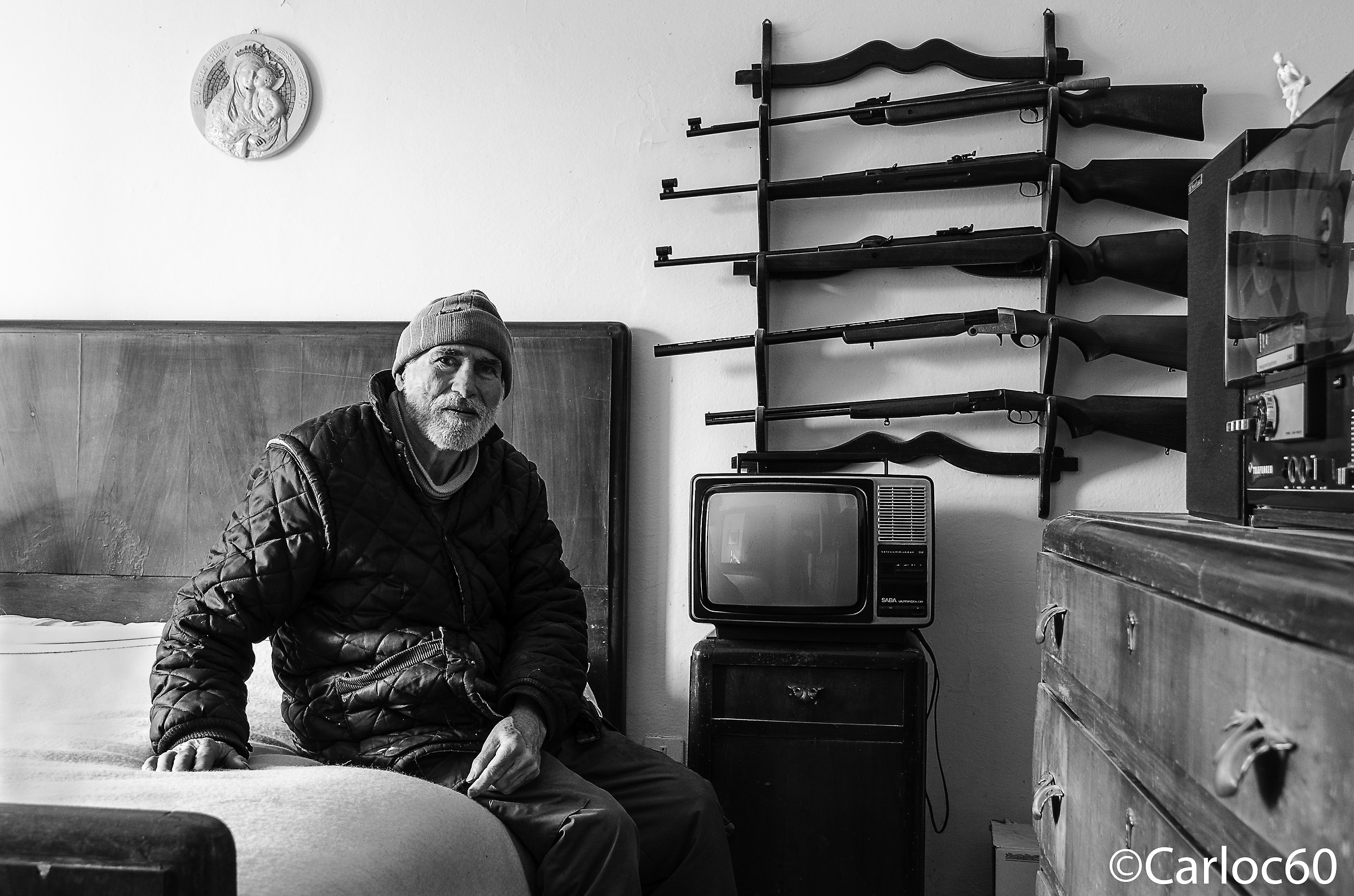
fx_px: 1407
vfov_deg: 35.3
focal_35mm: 38
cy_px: 448
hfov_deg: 51.4
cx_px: 677
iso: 125
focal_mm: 25
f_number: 6.3
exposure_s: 1/20
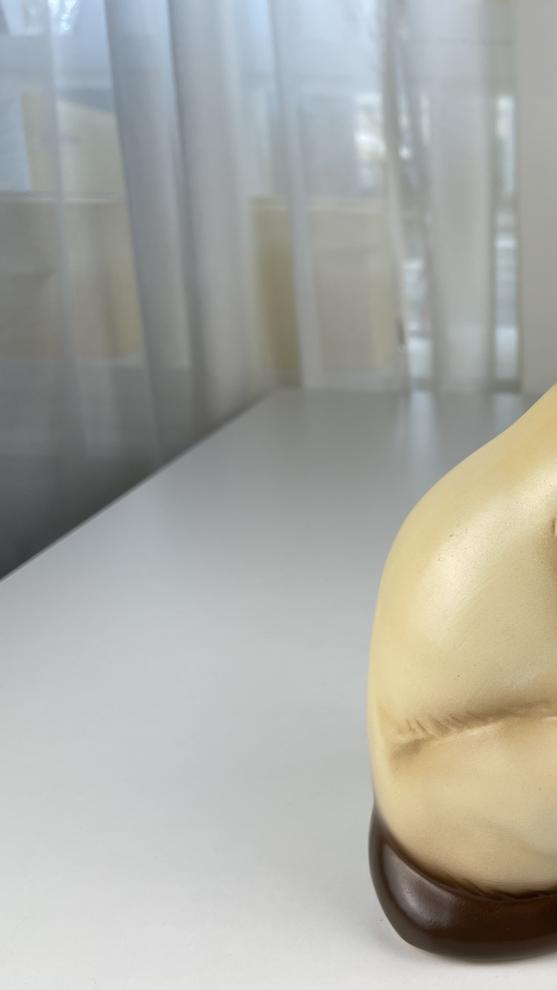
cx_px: 611
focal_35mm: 37
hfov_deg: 29.0
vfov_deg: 54.0
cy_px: 496
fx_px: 971
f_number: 1.6
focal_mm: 5.1
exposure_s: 1/222
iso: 32
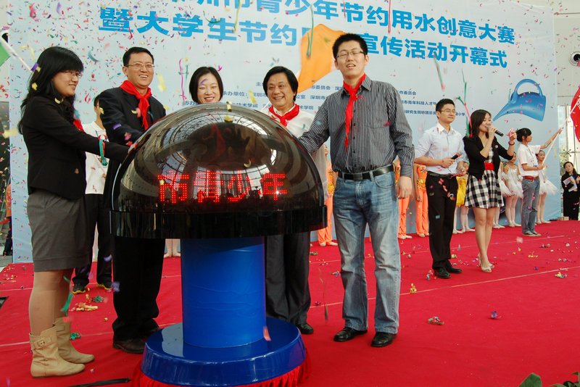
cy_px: 194
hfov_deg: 67.4
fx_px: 435
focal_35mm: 27
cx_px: 290
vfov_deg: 48.0
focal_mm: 18
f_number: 5
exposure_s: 1/100
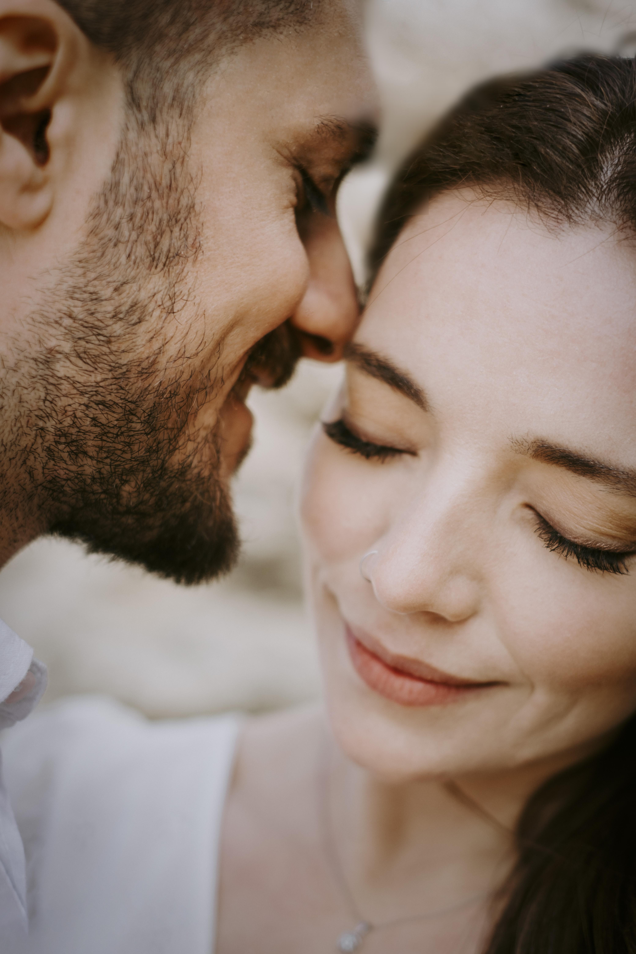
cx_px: 318
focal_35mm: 53
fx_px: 1404
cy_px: 477
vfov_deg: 37.5
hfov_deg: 25.5
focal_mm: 35
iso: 200
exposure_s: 1/2500
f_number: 2
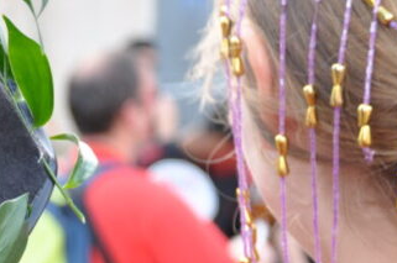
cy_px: 85
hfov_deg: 11.0
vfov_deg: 7.5
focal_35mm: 183
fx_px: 2015
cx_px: -112
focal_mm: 40
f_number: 5
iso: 200
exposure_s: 1/100
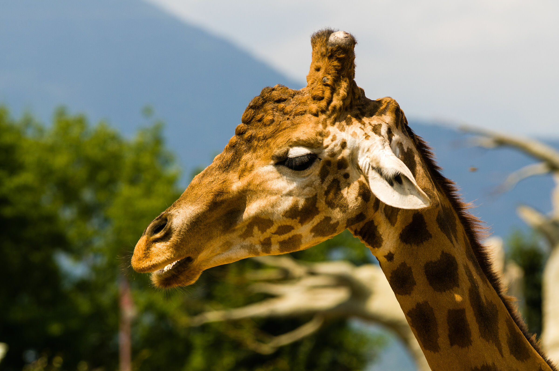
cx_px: 280
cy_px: 186
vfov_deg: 4.6
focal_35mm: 300
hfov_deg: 6.9
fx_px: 4649
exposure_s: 1/640
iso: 200
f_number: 5.6
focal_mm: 200
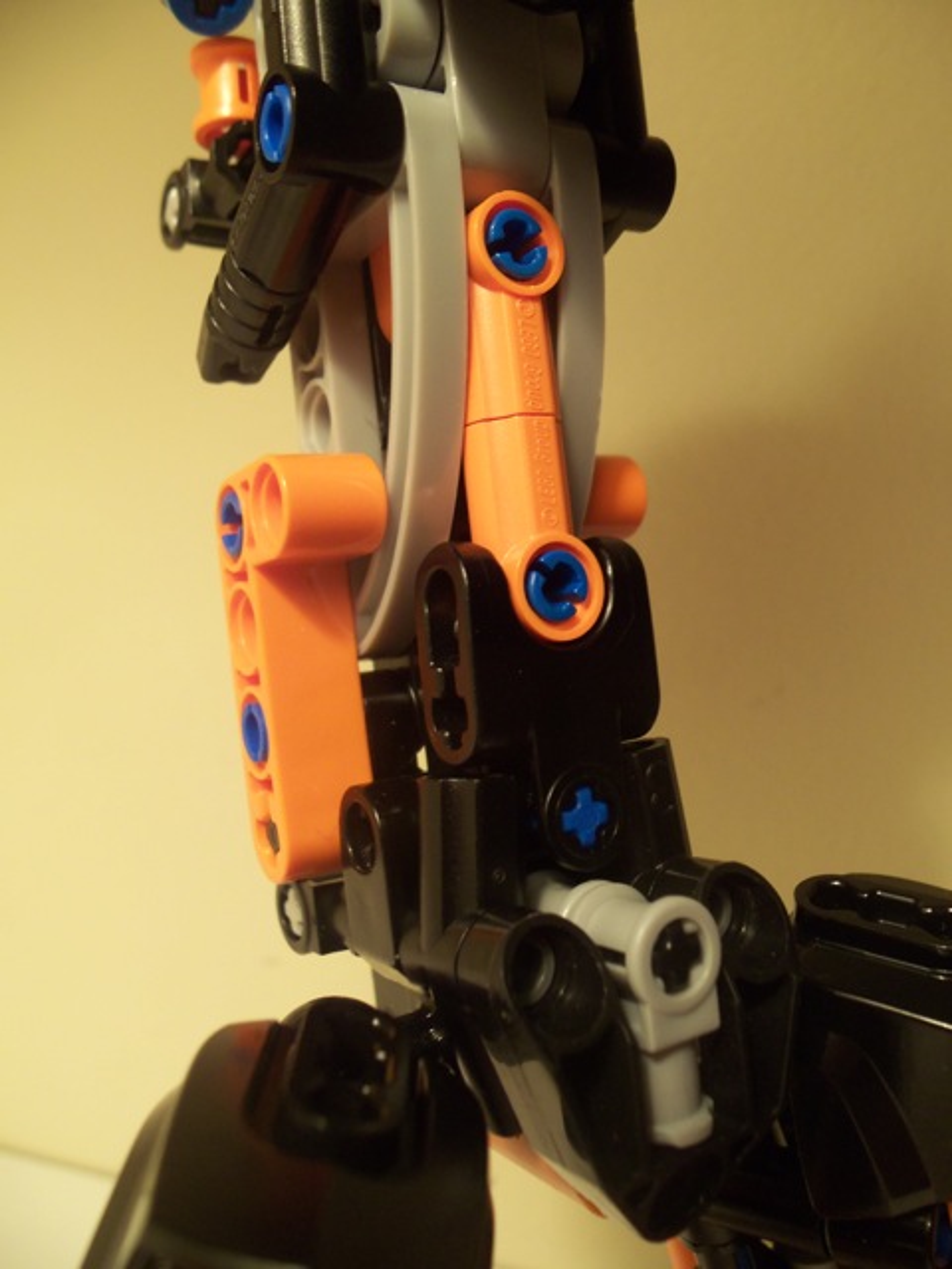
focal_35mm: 29
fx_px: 1063
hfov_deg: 48.2
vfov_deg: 61.7
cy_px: 634
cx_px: 476
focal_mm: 5.2
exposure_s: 1/30
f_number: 3.4
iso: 125
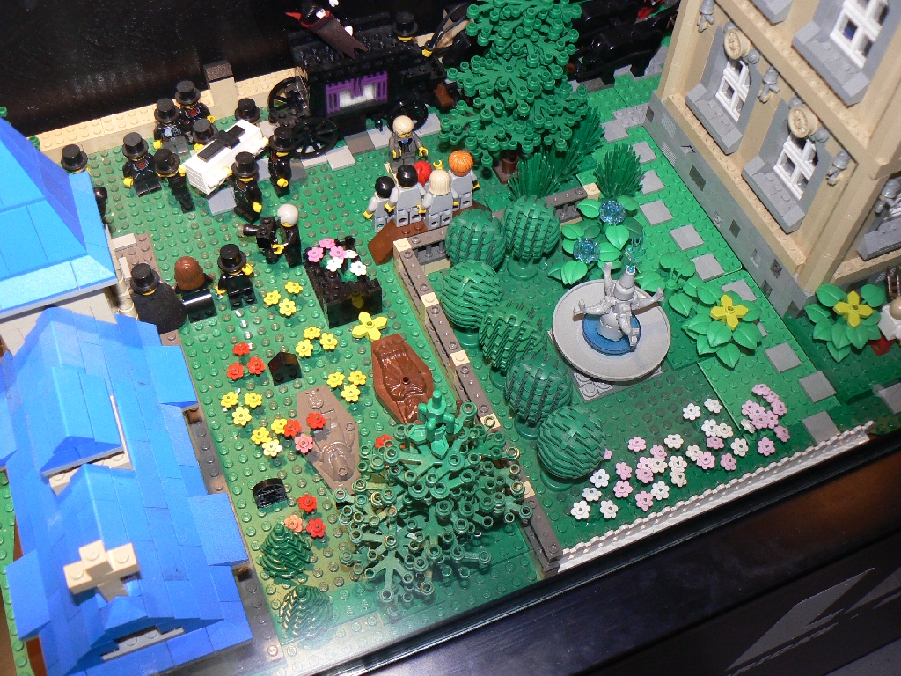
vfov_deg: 39.7
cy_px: 338
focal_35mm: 36
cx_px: 450
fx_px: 937
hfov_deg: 51.4
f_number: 2.8
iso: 100
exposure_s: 1/30
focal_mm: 6
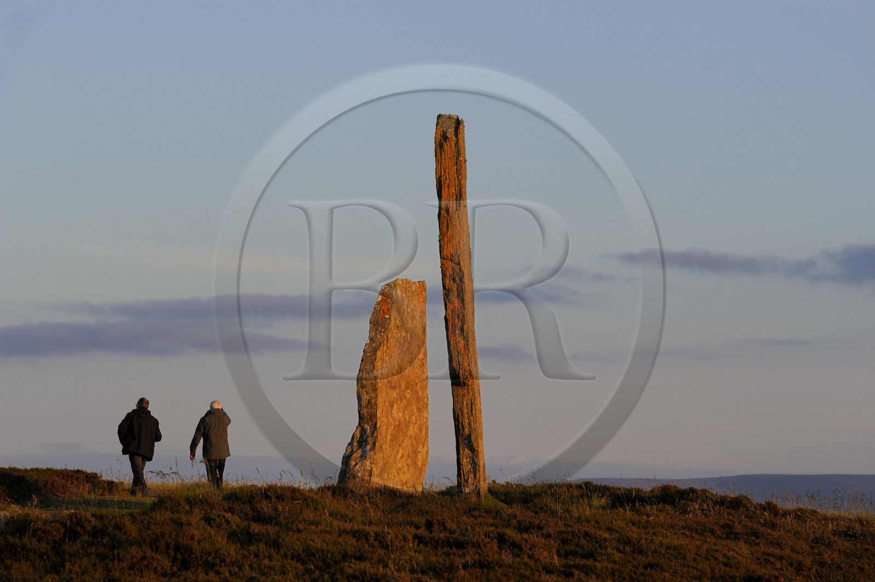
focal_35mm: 165
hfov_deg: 12.5
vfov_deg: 8.3
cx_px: 438
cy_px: 291
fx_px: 4007
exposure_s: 1/160
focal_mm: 165
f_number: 10
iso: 400
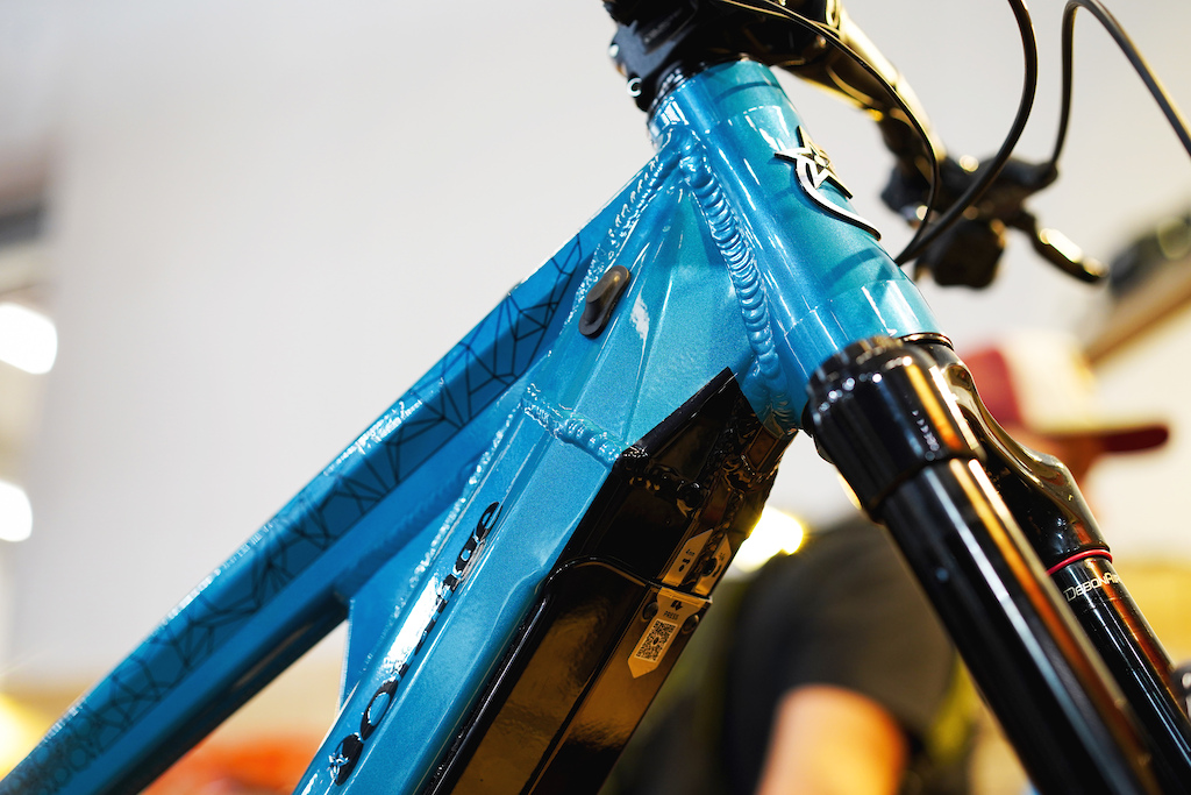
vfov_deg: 24.6
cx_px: 596
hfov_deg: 36.2
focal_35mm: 55
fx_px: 1820
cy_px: 398
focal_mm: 55
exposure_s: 1/125
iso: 1000
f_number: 2.8
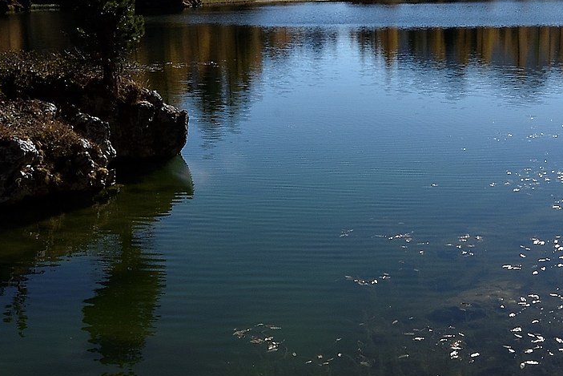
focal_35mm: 59
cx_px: 417
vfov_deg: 23.0
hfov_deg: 33.4
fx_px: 921
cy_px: 238
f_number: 25
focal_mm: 11.5
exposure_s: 1/50
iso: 100
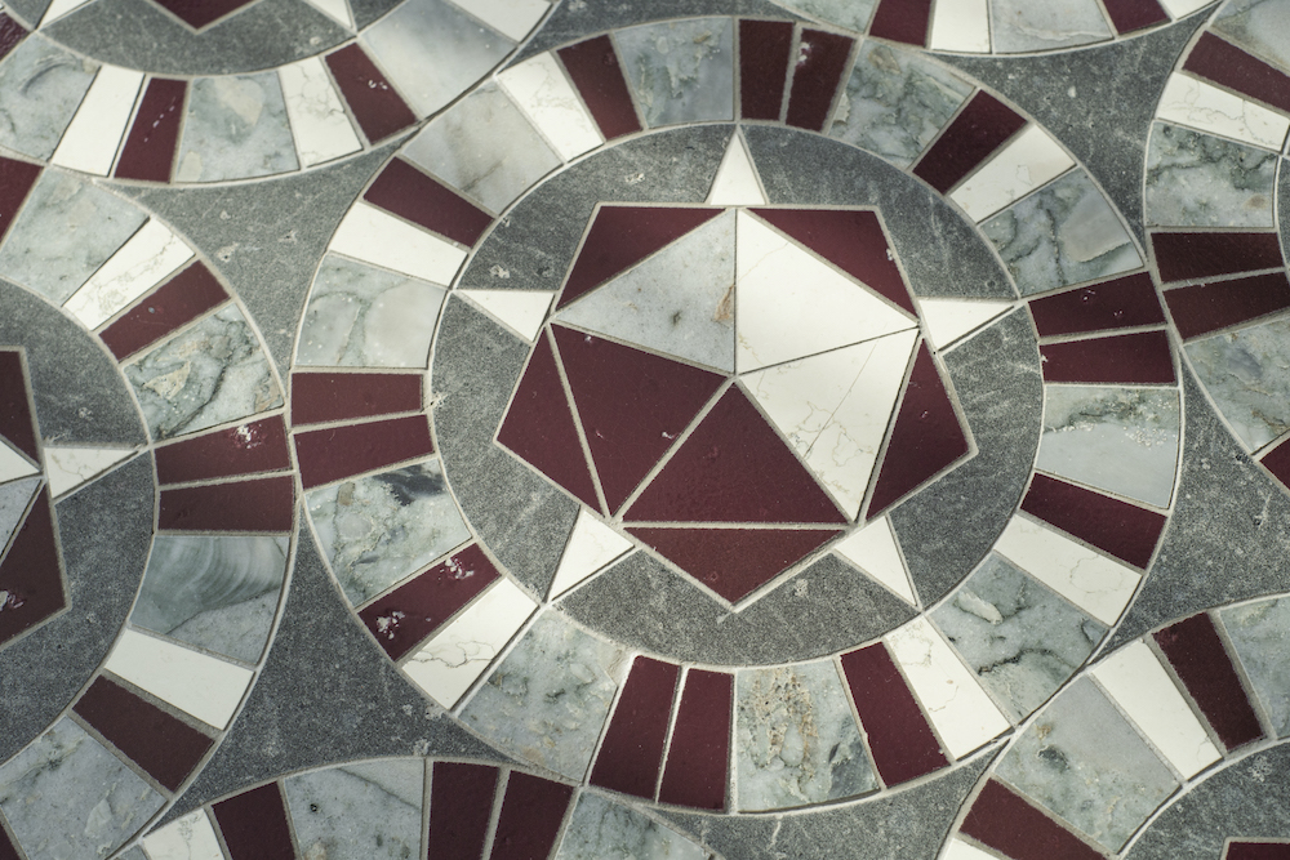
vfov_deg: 27.0
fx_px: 1792
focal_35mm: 50
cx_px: 645
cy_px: 430
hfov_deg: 39.6
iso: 320
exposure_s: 1/200
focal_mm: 50
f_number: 7.1
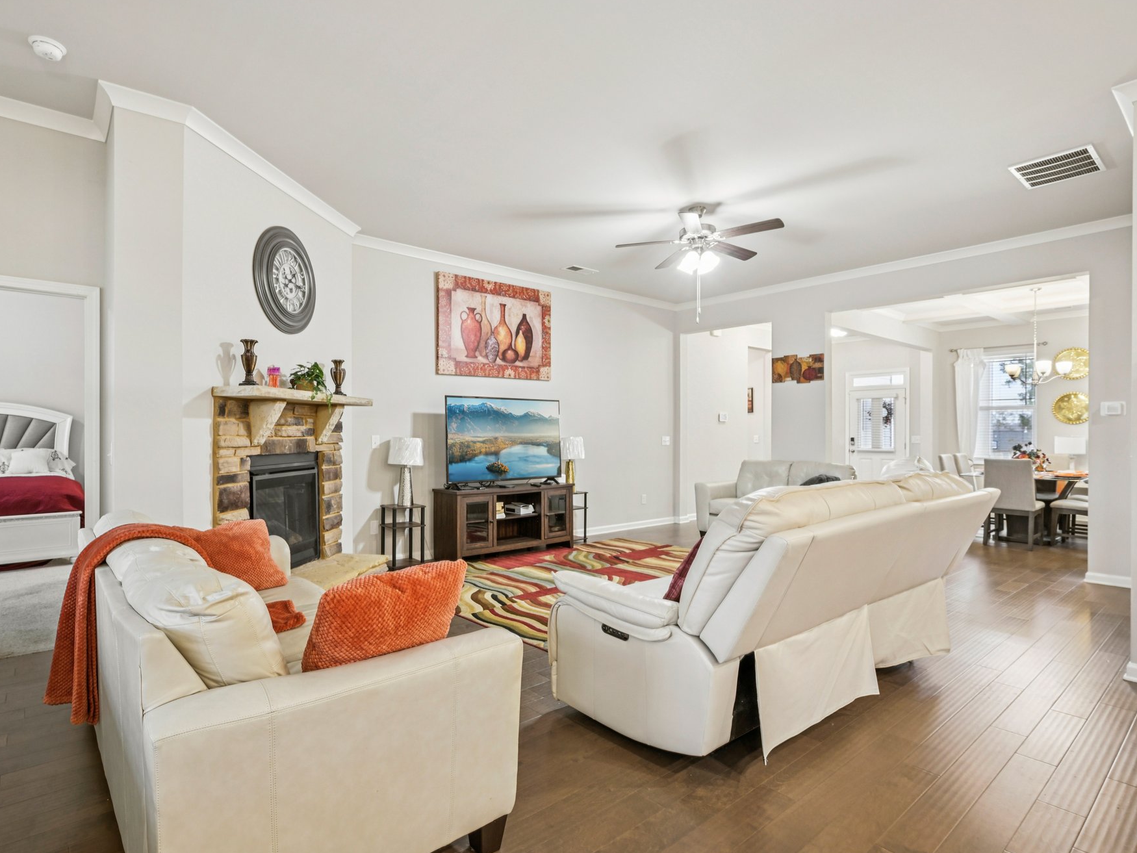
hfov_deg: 87.4
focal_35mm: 18
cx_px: 502
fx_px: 591
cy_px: 436
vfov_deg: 71.6
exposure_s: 1/10
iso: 400
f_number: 8
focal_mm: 16
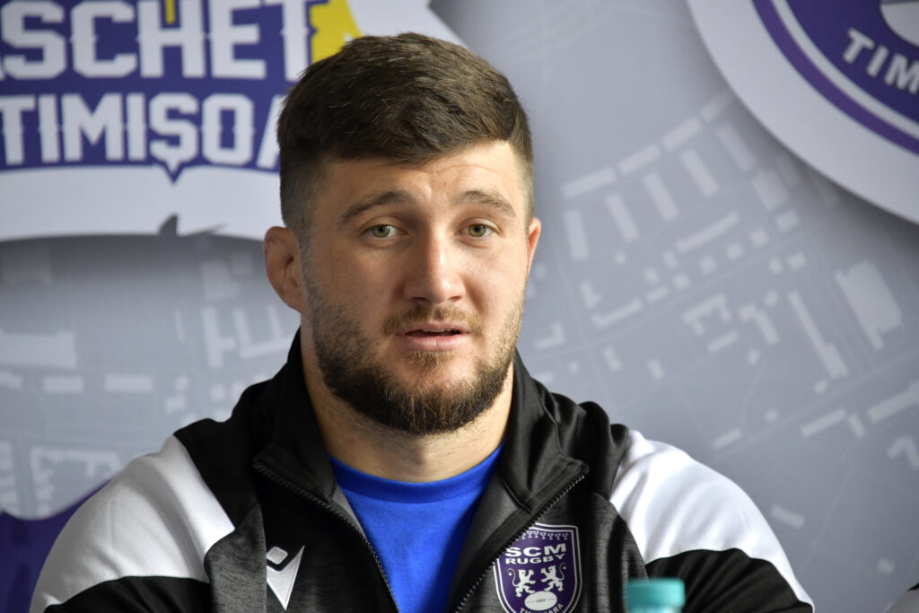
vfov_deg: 4.6
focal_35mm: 300
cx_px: 460
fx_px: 7659
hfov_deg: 6.9
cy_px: 306
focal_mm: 300
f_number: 6.3
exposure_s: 1/100
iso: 2000
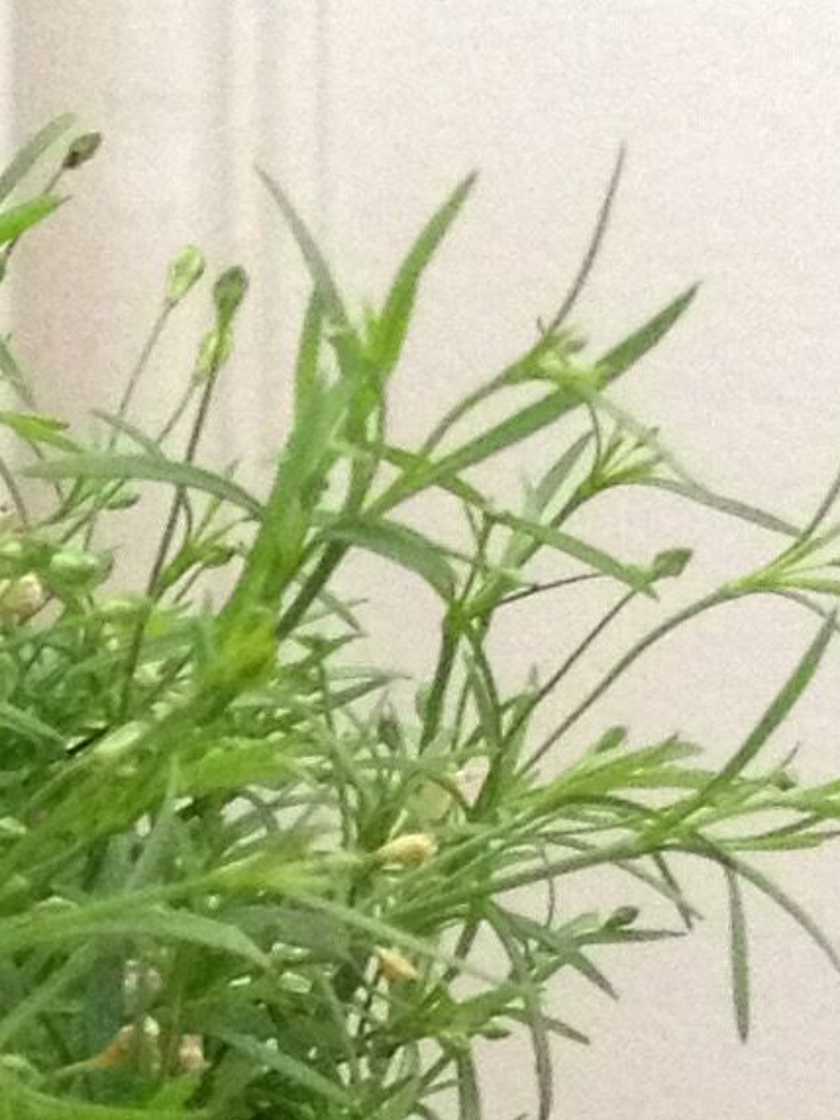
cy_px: 2466
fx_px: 6473
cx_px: -848
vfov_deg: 9.1
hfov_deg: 7.2
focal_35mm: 200
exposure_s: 1/15
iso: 400
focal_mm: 4.28
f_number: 2.4
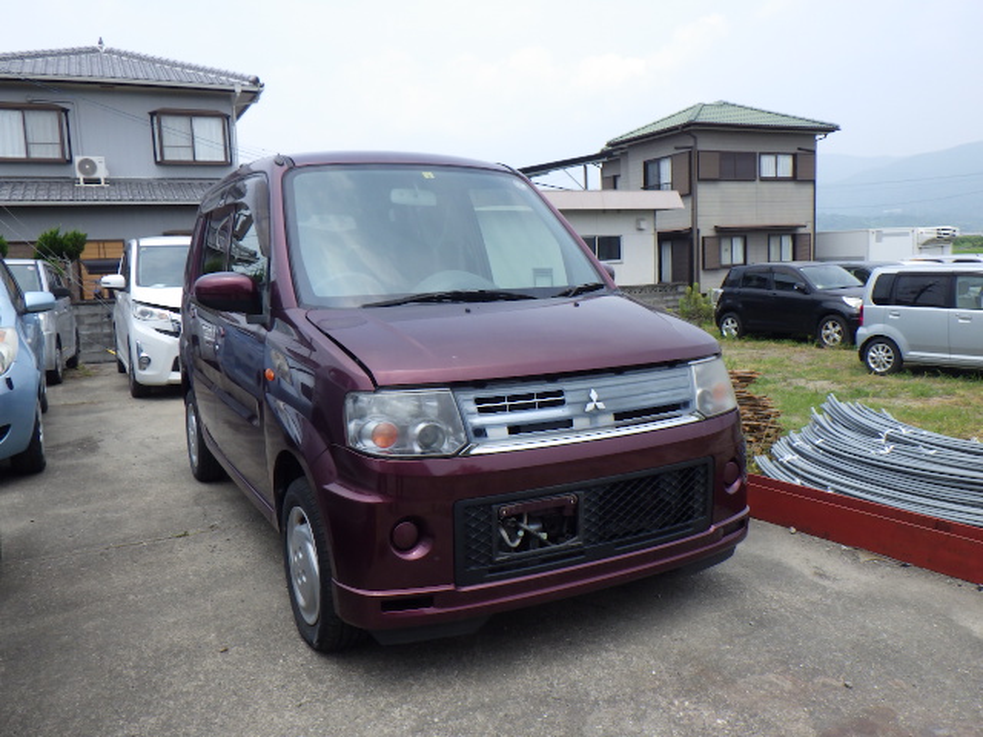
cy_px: 368
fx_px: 795
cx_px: 492
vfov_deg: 49.7
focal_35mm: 28
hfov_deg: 63.4
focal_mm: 5
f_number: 4.2
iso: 125
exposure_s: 1/800
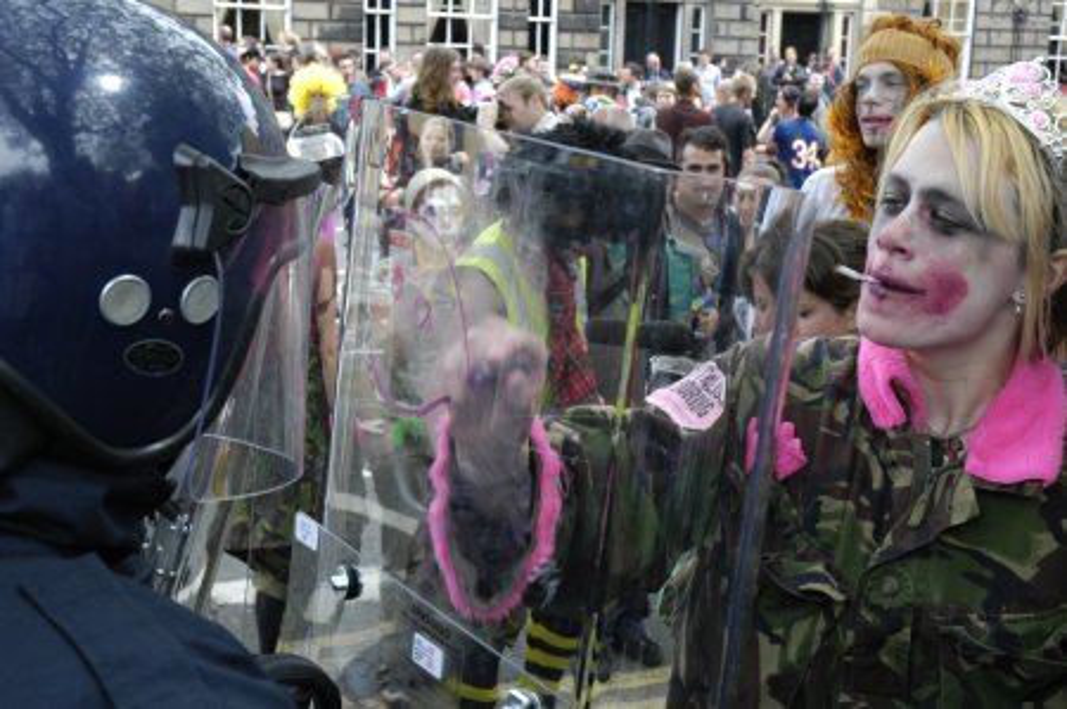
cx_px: 534
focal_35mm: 57
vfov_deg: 23.7
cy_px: 354
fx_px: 1688
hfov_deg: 35.1
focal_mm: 38
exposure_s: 1/125
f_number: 8
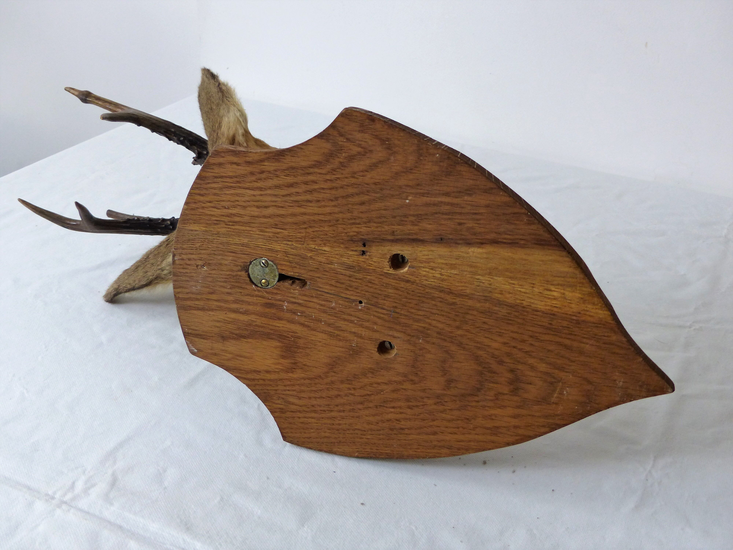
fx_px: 889
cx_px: 366
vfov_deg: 34.3
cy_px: 275
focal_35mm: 42
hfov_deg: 44.8
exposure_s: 1/60
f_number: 2.8
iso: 200
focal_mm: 7.4
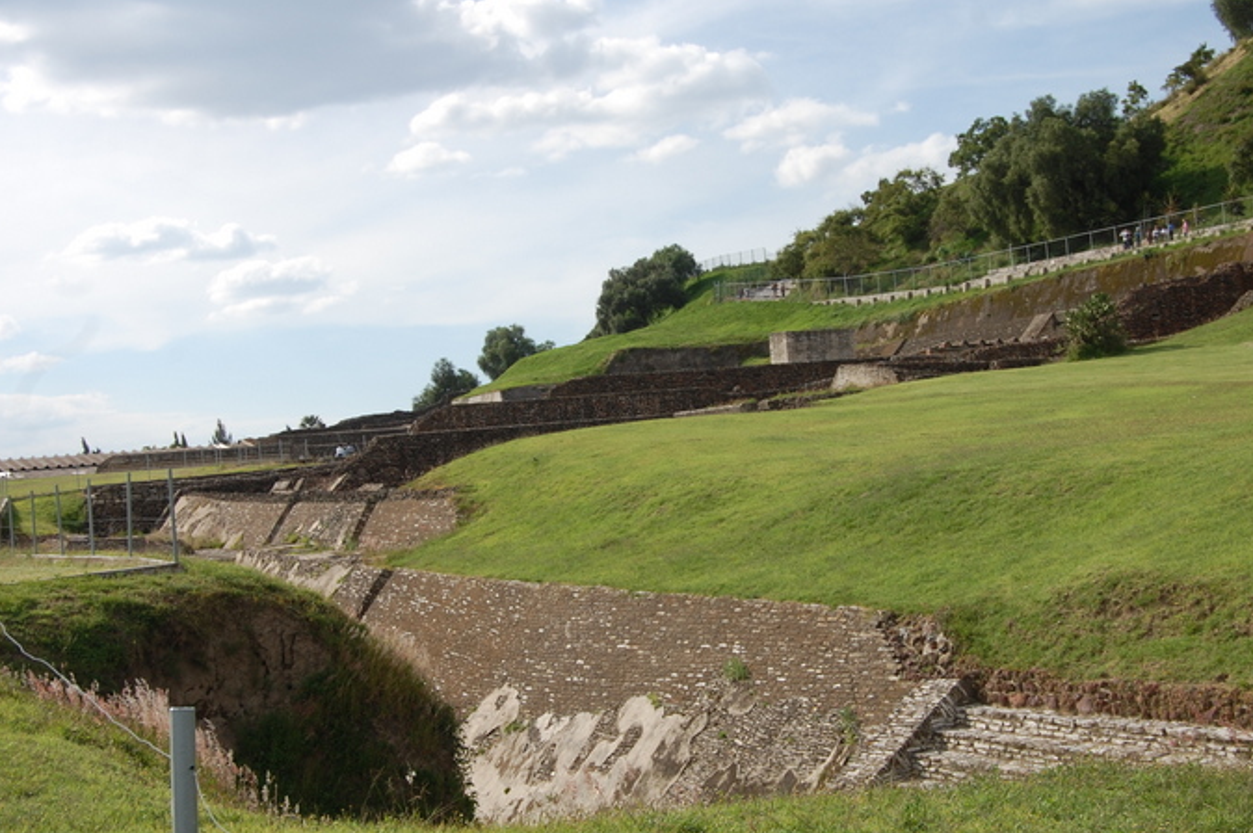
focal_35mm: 57
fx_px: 1982
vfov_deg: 23.7
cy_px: 428
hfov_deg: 35.1
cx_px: 630
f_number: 10
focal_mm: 32
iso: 200
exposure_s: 1/400
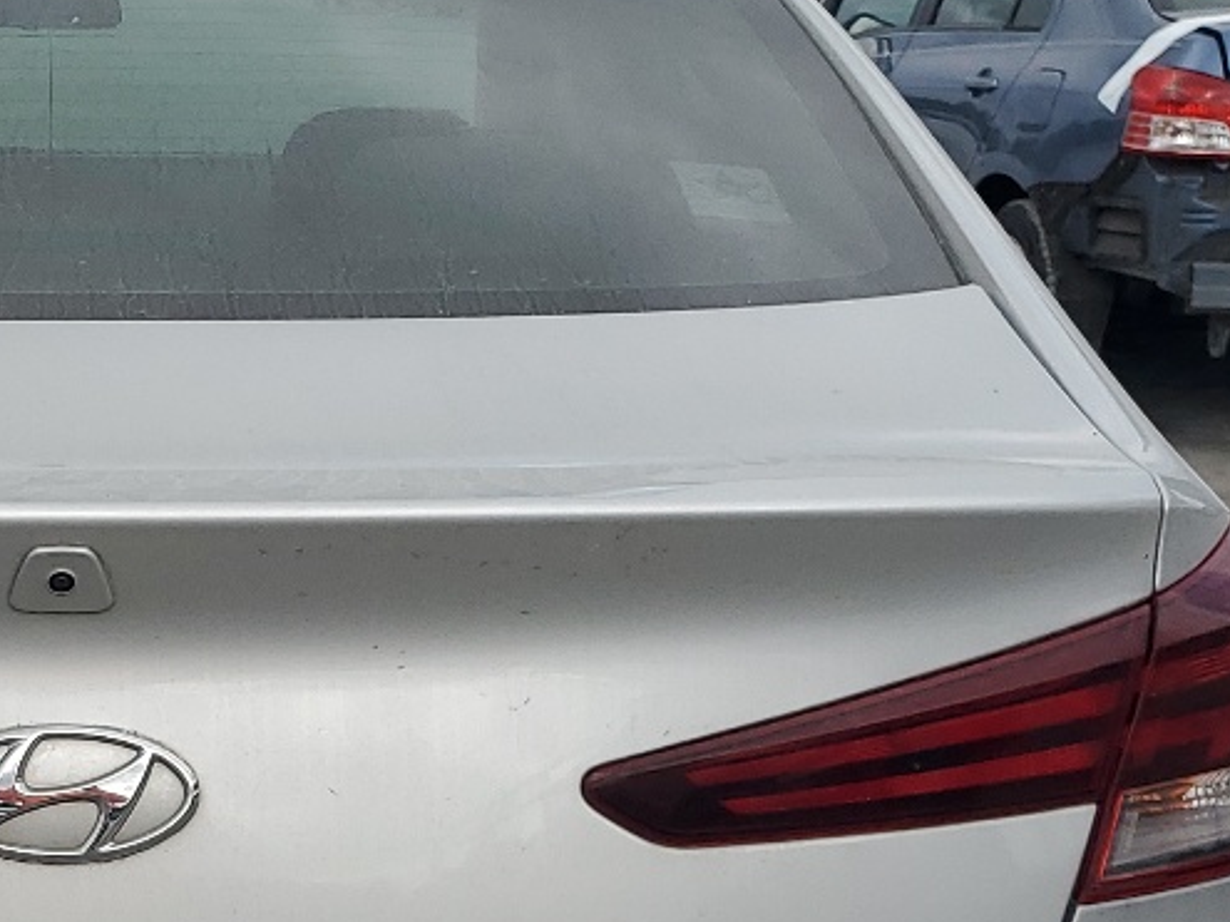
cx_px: 89
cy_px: 897
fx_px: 2984
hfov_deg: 22.6
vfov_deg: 17.2
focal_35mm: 84
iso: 50
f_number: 1.5
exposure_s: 1/2500
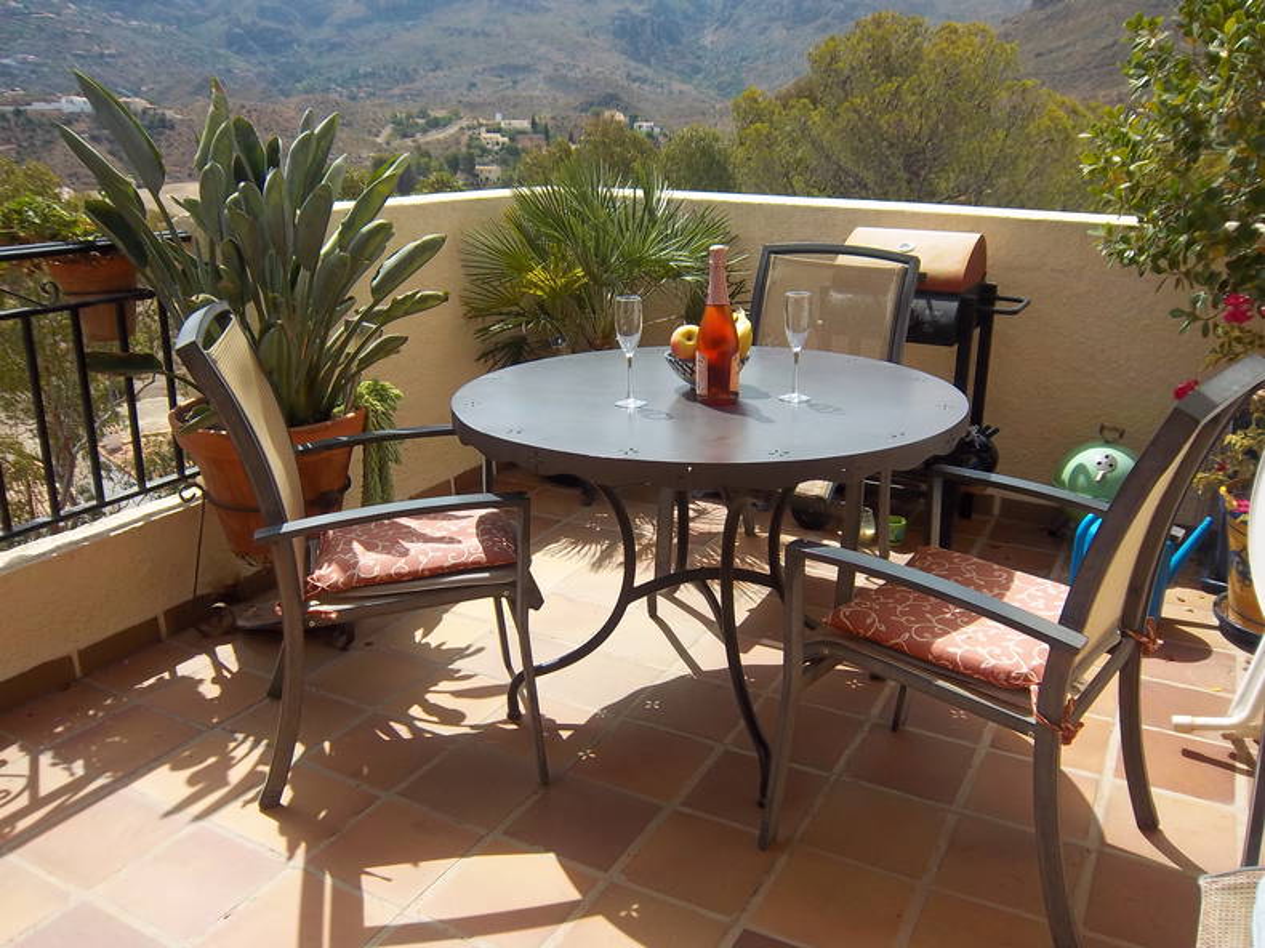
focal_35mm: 28
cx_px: 632
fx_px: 1023
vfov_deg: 49.7
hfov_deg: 63.5
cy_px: 474
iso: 64
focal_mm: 5.05
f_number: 7.86
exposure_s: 1/160
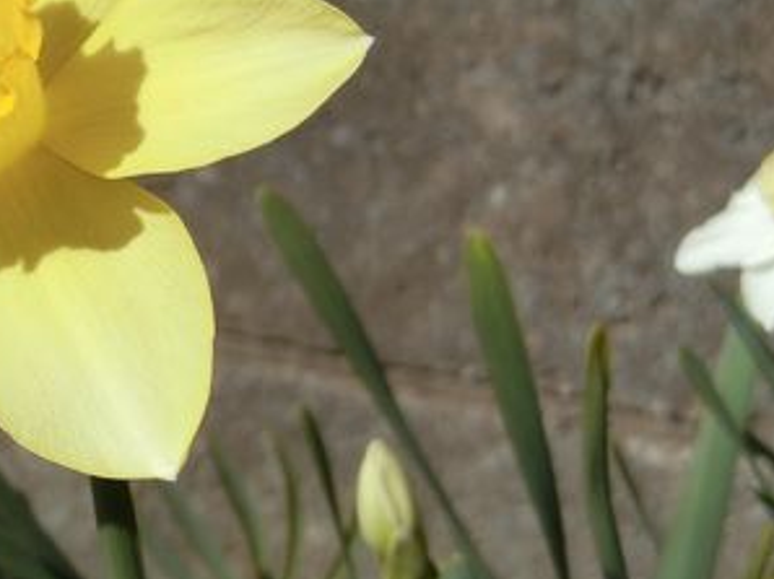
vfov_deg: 10.5
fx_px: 3150
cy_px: 143
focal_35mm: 141
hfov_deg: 13.8
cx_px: 3
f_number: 5.2
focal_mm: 12.4
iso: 80
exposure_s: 1/1000
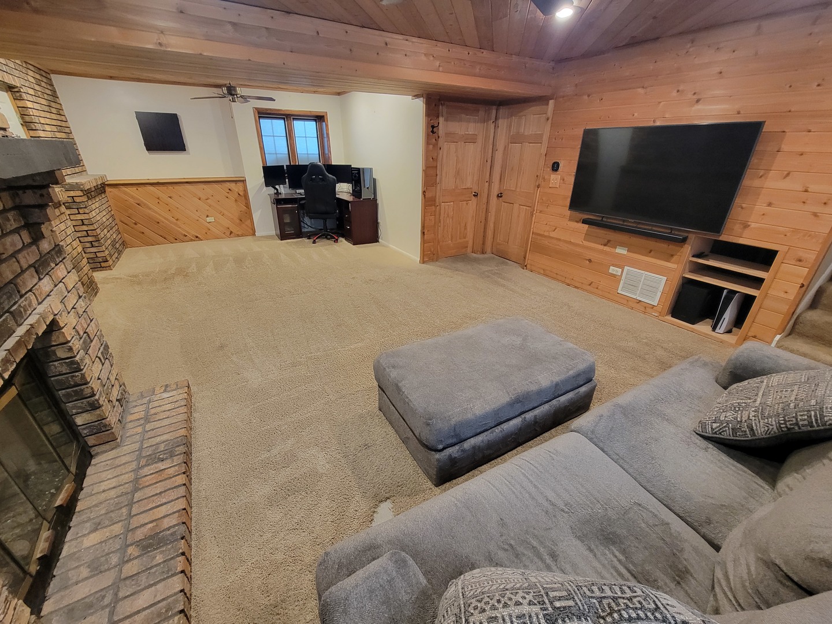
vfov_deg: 89.9
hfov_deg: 106.2
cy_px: 312
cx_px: 416
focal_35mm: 13
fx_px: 312
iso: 500
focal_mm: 2.2
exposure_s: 1/30
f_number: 2.2
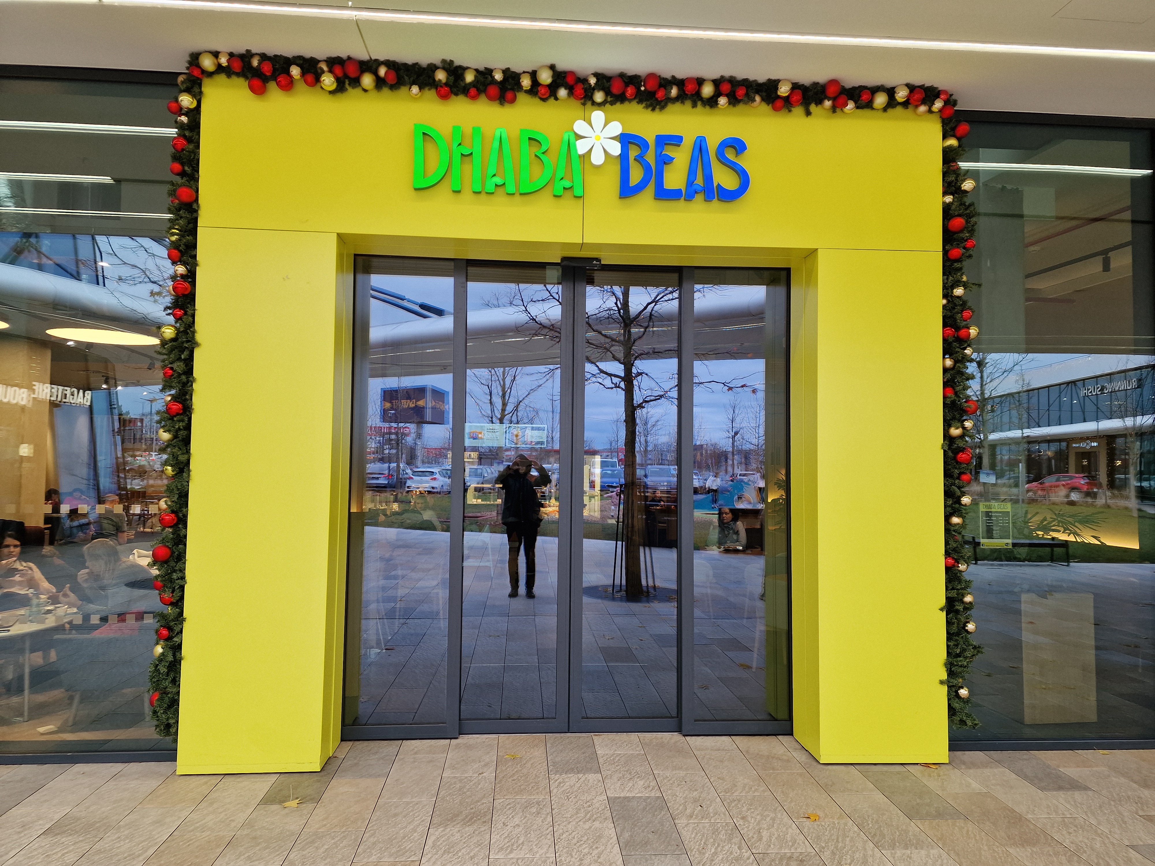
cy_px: 433
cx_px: 578
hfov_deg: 73.9
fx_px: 767
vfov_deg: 58.9
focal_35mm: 23
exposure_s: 1/180
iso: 125
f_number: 1.8
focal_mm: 6.4
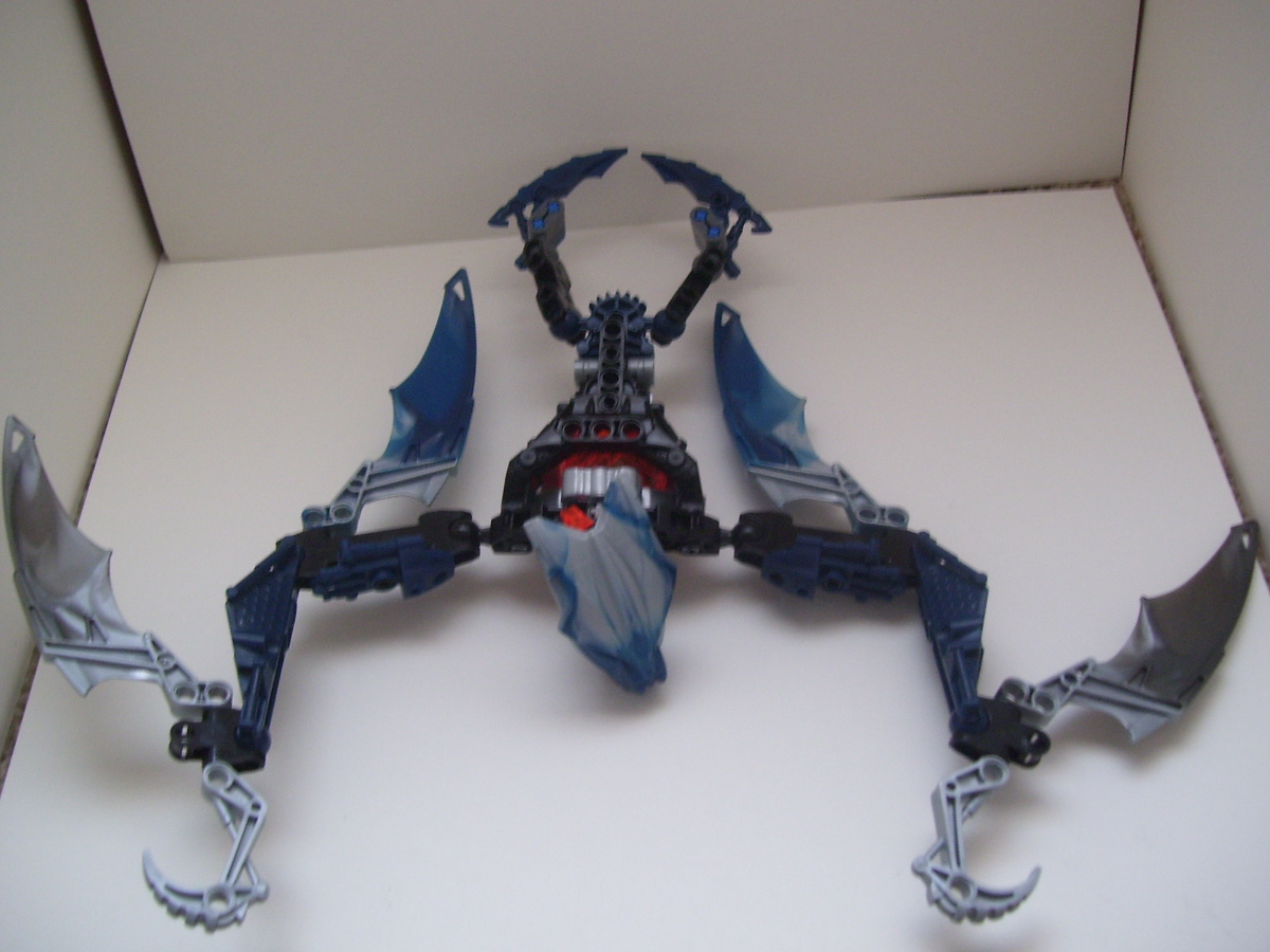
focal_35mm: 36
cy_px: 476
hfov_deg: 51.4
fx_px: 1321
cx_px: 635
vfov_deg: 39.7
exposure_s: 1/15
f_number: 2.7
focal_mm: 6
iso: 160
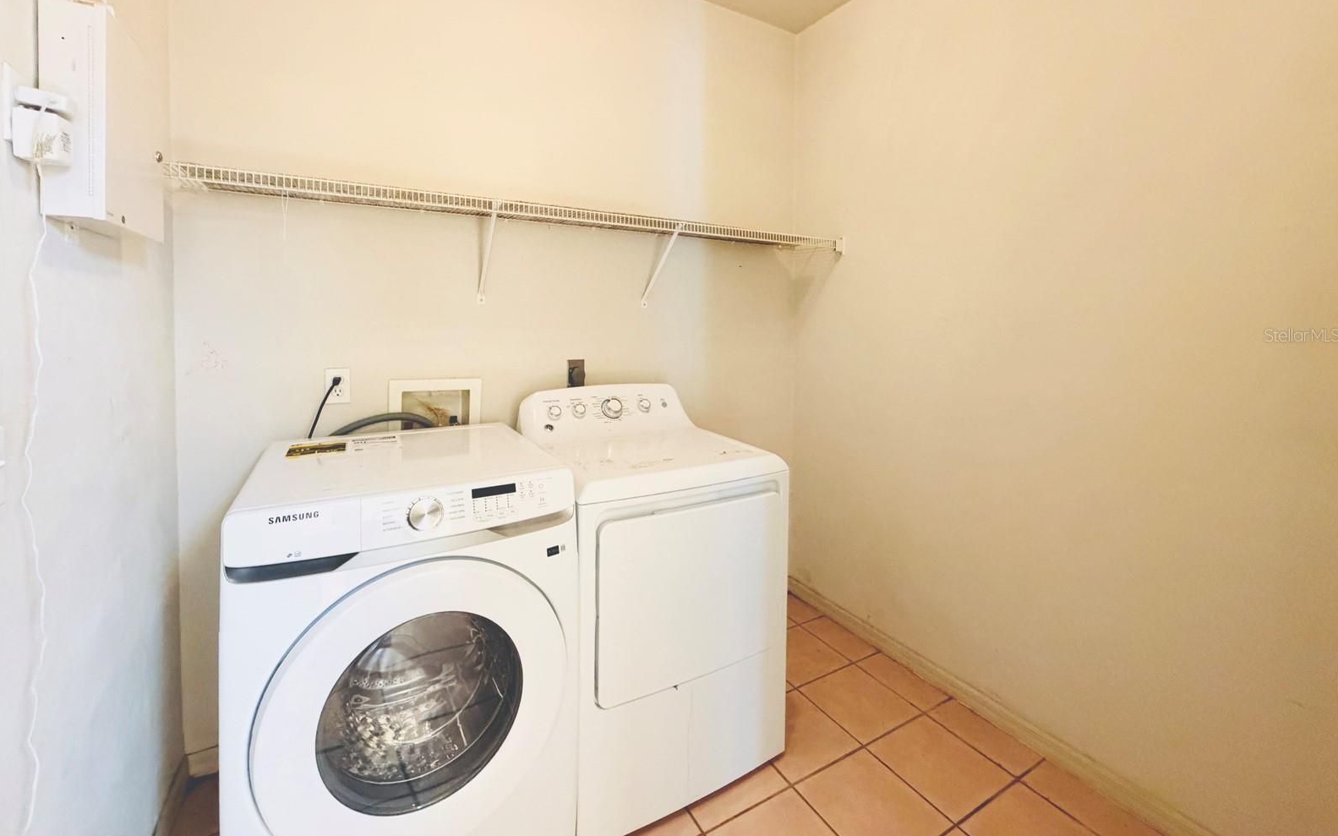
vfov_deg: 74.0
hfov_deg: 101.5
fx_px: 547
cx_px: 668
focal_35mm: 15
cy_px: 335
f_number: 2.2
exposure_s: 1/60
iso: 640
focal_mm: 2.22
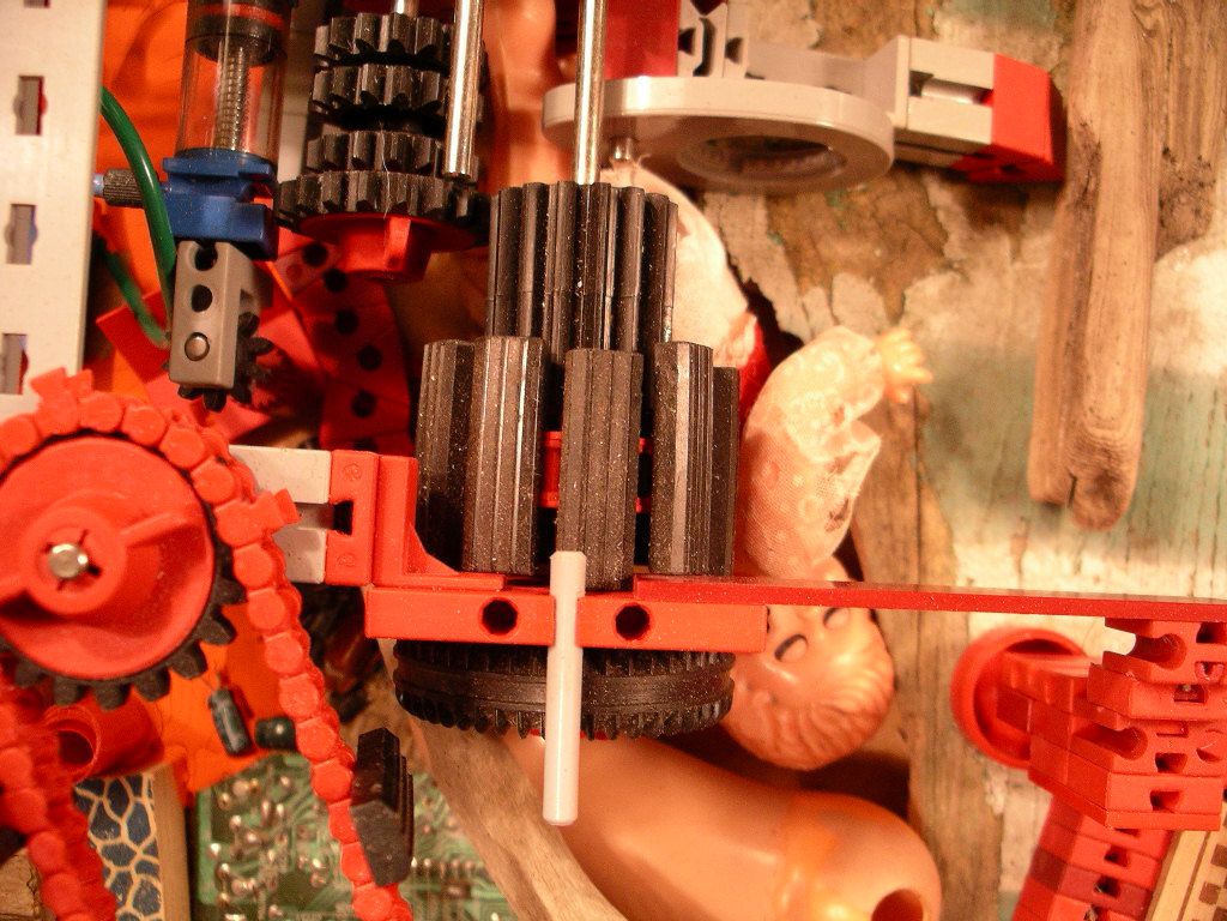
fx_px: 1312
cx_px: 614
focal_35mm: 37
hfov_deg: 50.1
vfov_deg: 38.7
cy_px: 460
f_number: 2.8
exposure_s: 1/30
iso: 200
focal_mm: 7.8
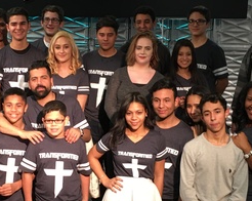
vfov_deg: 18.3
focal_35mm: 83
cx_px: 76
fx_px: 618
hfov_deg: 22.9
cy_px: 162
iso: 40
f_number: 2.2
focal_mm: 4.15
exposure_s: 1/15
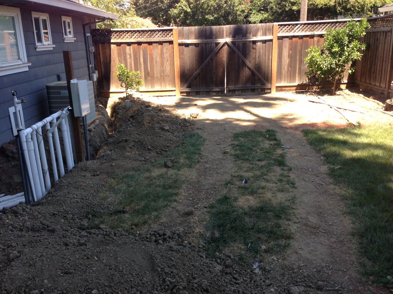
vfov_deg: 42.9
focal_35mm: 33
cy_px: 147
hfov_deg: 55.4
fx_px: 375
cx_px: 196
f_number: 2.4
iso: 50
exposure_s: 1/236
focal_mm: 4.13
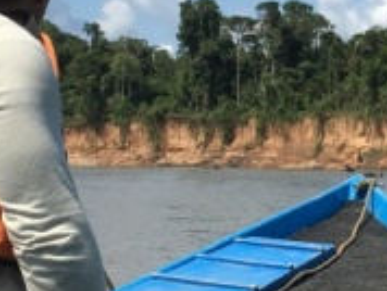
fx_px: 1276
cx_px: 326
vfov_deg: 13.0
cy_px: 107
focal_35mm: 114
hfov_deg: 17.1
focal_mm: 4.15
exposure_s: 1/1923
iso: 25
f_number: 2.2
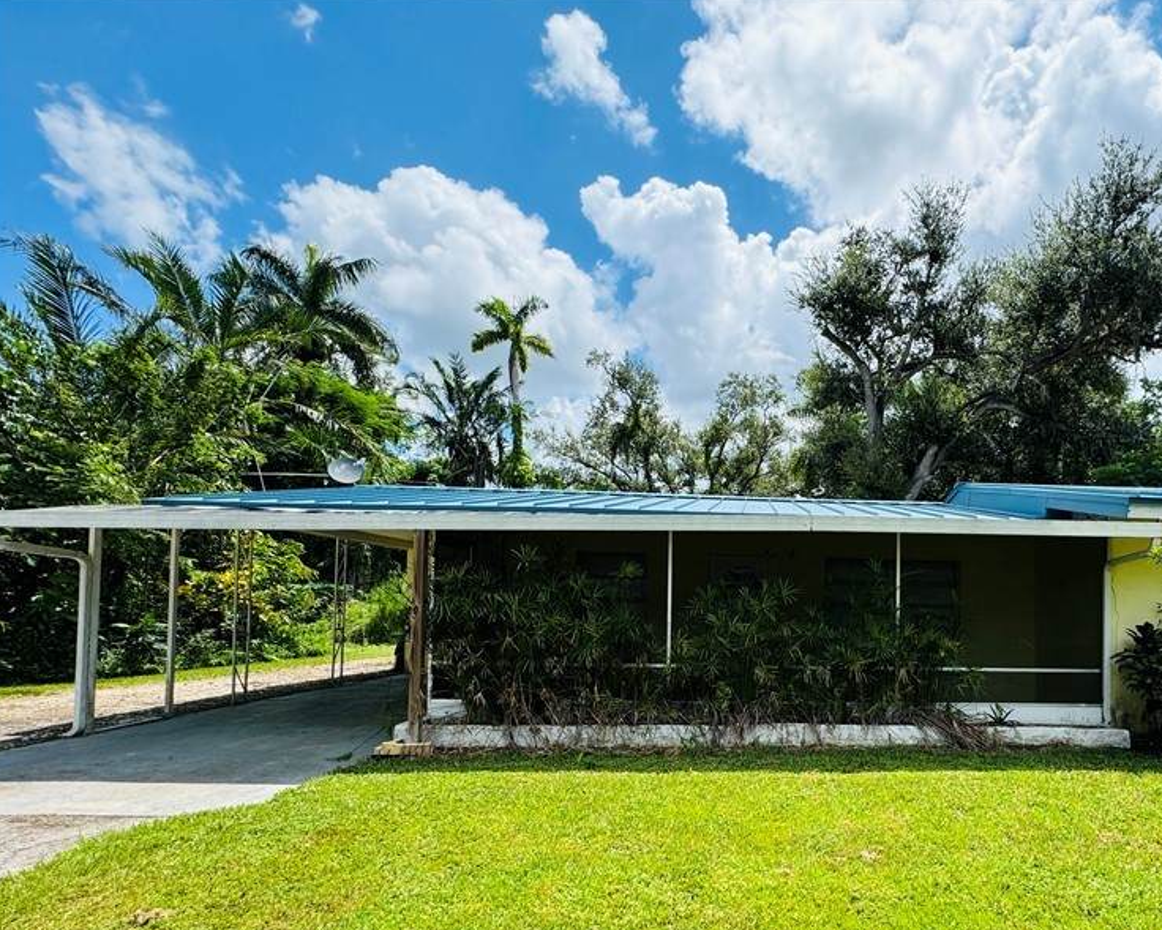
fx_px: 654
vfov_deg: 69.4
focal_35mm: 19
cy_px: 598
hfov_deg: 79.9
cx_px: 794
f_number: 2.2
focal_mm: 2.22
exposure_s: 1/910
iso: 40
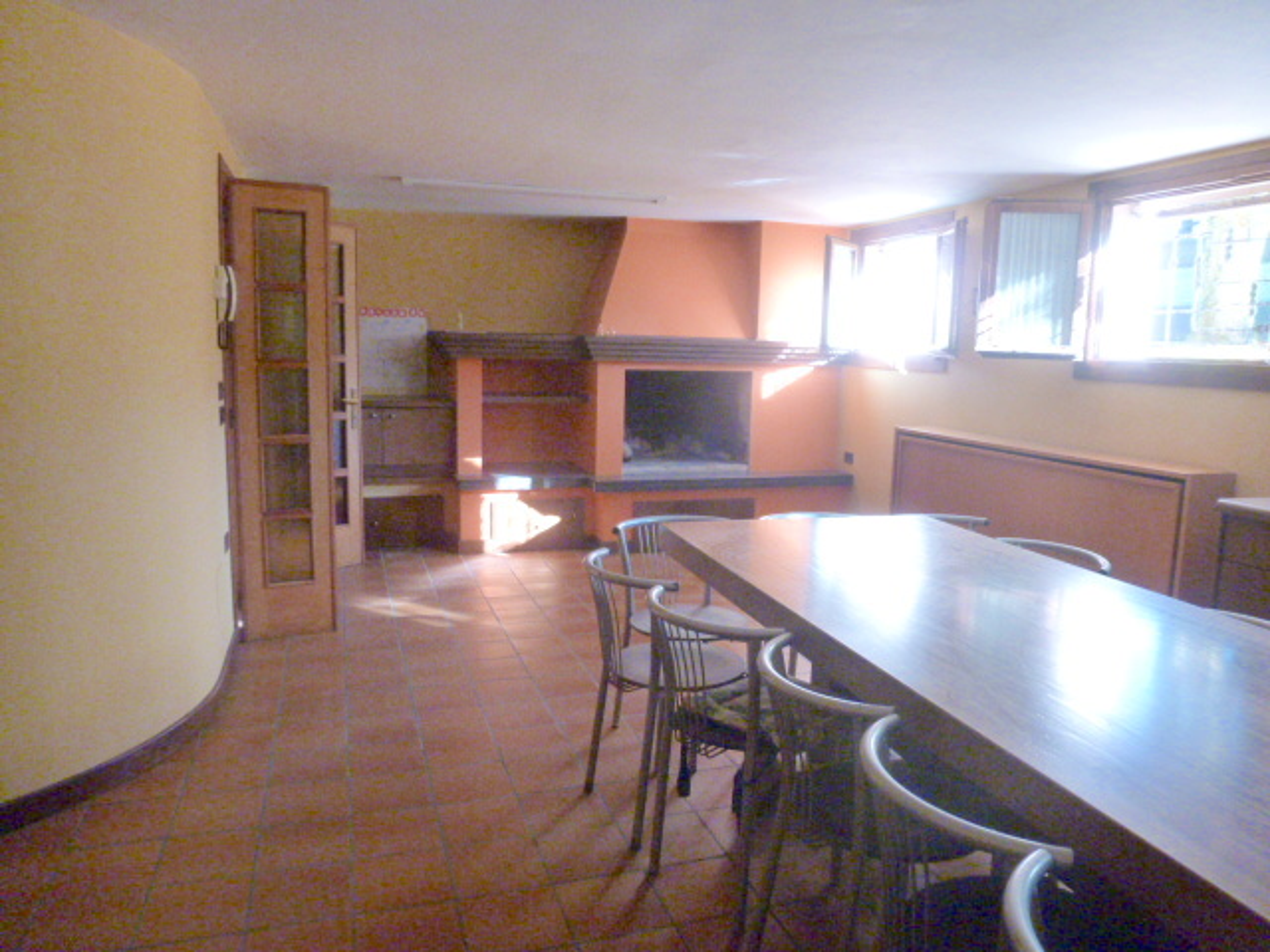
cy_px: 476
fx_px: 881
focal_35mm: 24
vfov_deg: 56.8
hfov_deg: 71.6
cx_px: 635
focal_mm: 4.3
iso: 800
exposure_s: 1/40
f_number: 3.3
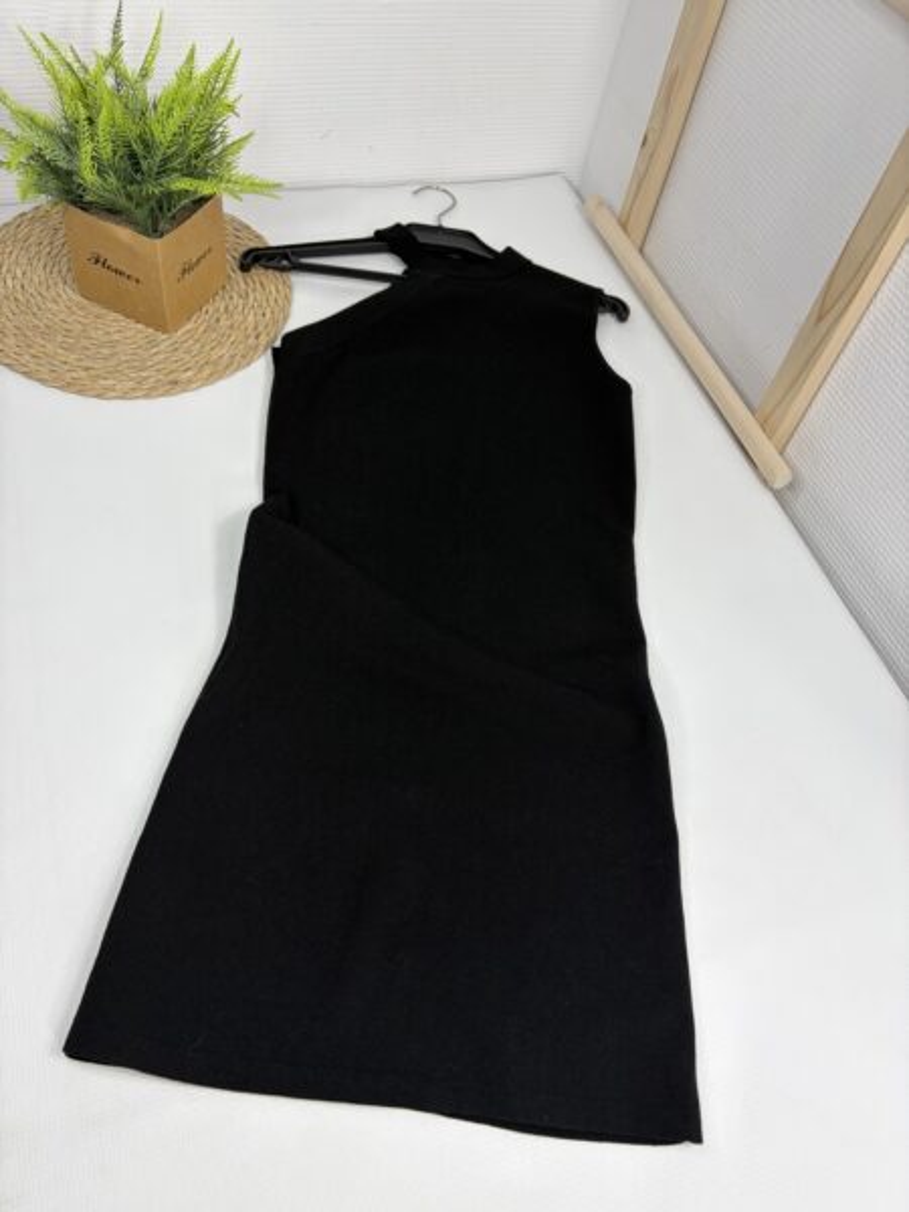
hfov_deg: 53.1
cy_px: 606
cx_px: 454
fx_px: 910
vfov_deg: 67.3
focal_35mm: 26
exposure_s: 1/222
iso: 40
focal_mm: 5.96
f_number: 1.6
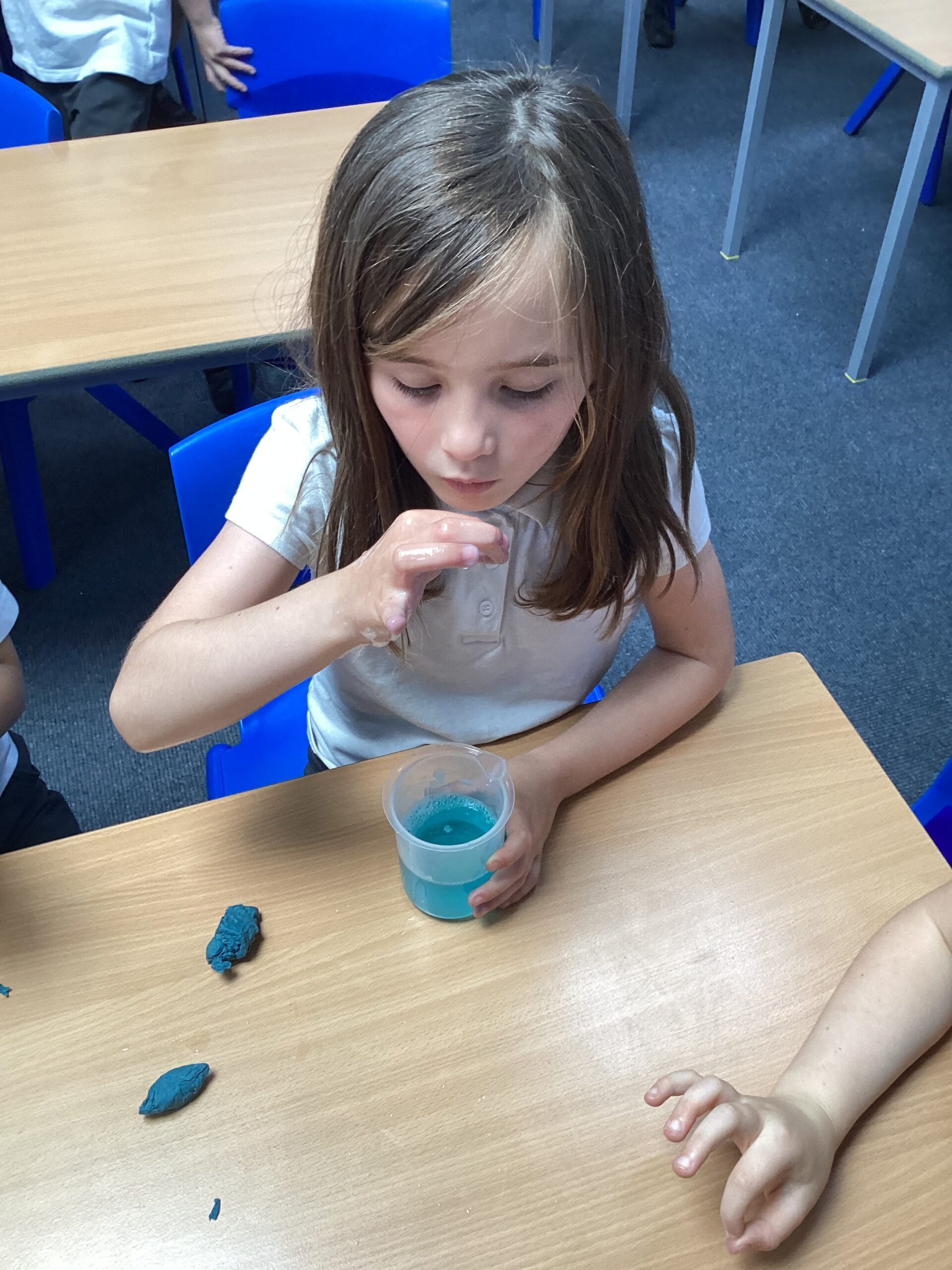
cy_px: 635
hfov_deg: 45.4
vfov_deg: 58.4
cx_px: 476
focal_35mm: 31
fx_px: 1137
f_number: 2.4
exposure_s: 1/50
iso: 100
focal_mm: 3.3
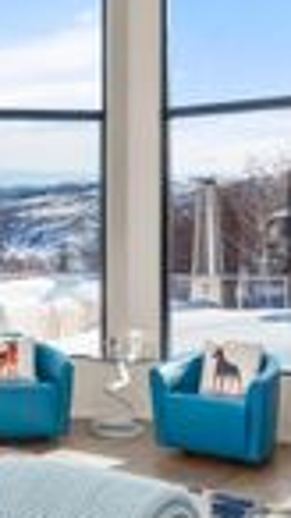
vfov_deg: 34.3
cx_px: -4
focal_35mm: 61
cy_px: 218
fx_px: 838
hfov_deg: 19.1
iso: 400
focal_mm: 17
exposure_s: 1/20
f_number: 7.1
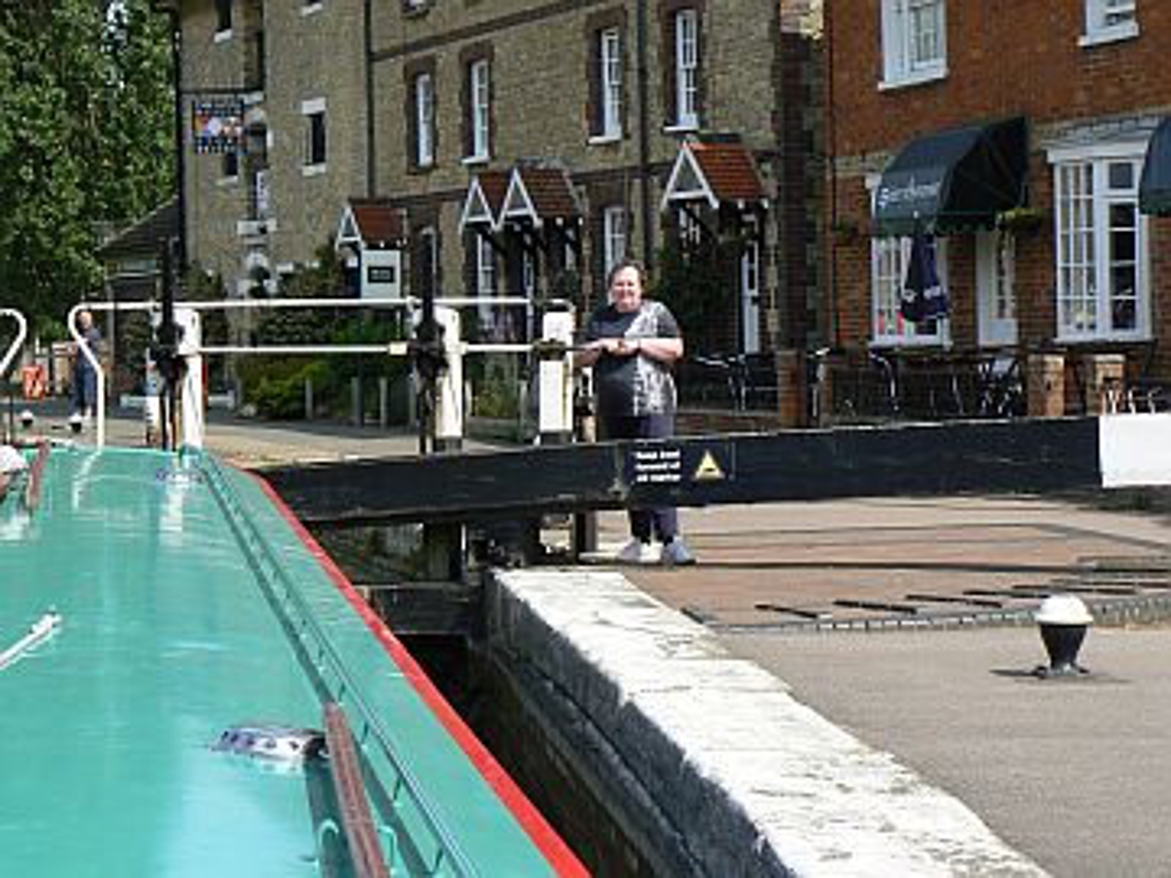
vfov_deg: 14.0
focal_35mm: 106
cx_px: 586
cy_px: 439
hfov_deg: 18.5
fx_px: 3586
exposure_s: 1/500
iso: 80
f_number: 5.6
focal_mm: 17.7
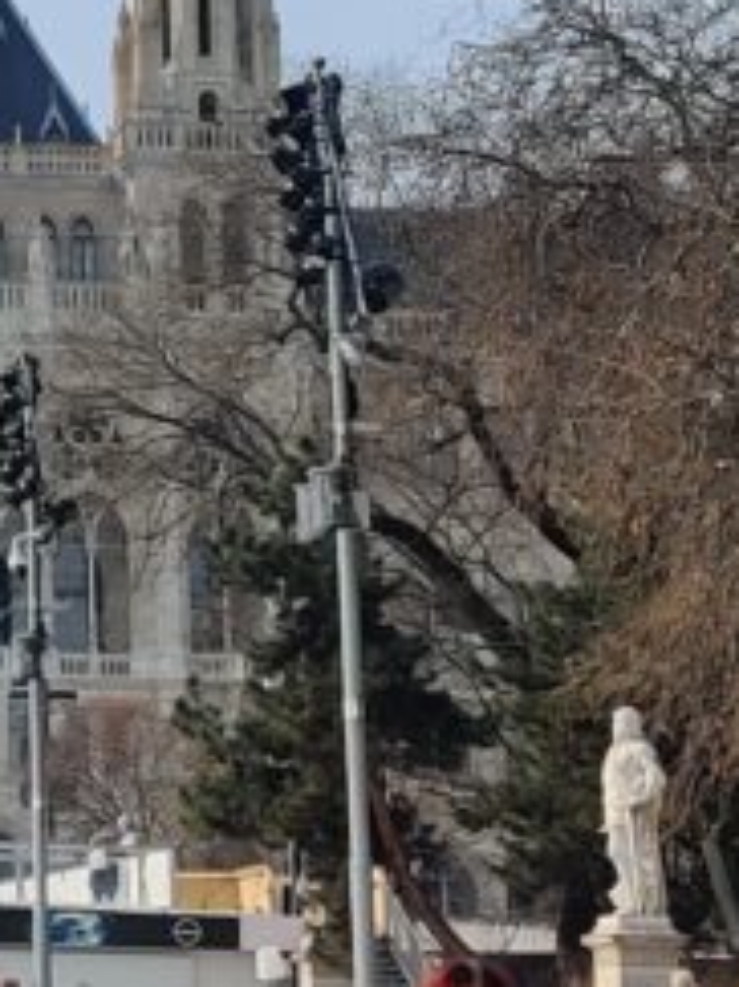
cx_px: -597
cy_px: 142
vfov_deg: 13.0
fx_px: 4302
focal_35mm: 151
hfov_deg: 9.4
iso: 125
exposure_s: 1/3223
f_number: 1.65
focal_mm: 4.75
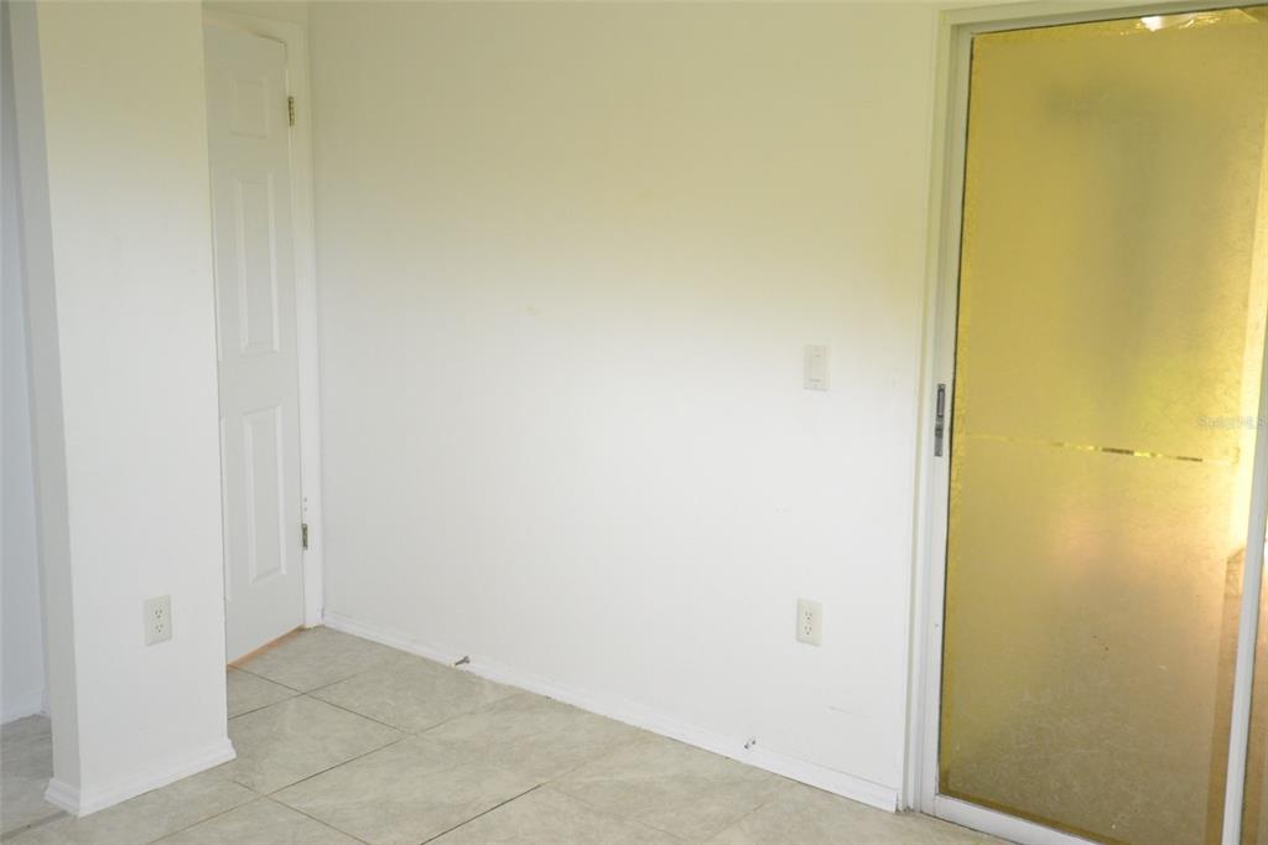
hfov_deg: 53.1
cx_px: 634
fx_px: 1268
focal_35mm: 36
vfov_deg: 36.8
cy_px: 422
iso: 1600
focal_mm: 24
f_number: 4.5
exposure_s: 1/60
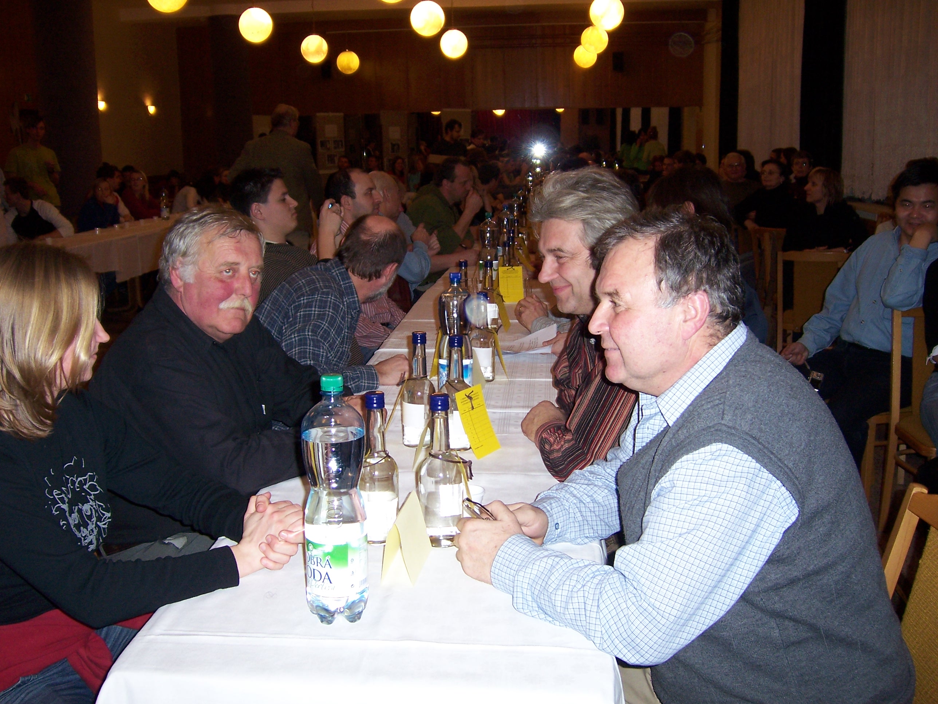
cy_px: 352
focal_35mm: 36
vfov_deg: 39.7
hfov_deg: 51.4
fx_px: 976
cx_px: 469
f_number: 2.8
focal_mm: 6.2
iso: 125
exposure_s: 1/60
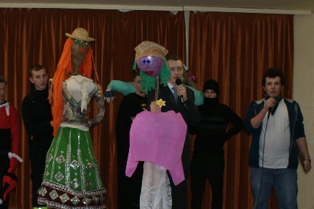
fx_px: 497
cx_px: 91
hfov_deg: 34.5
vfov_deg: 23.7
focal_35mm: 57
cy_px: 134
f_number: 5.6
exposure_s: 1/60
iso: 400
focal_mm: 26
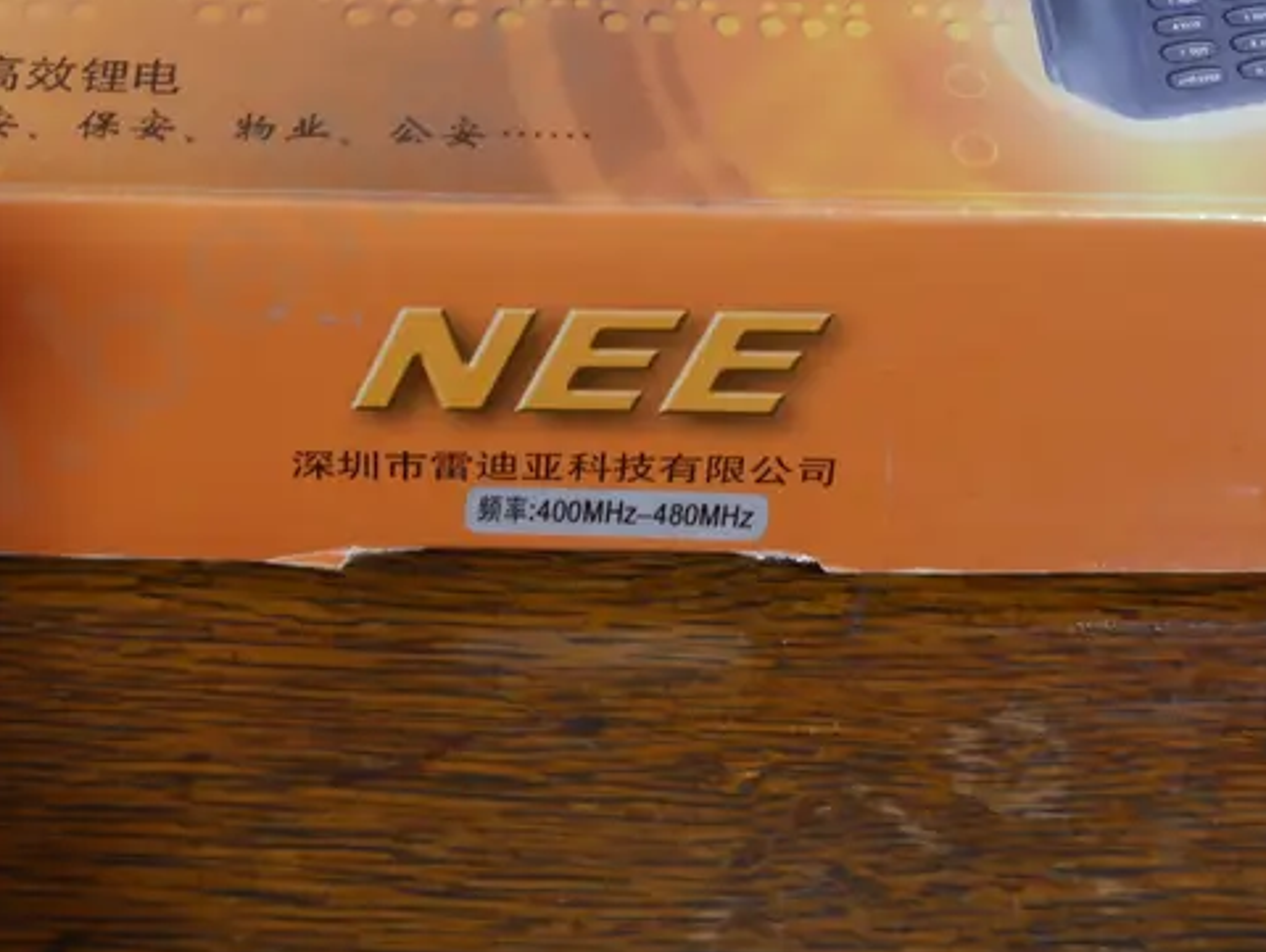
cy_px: -44
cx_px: 662
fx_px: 2965
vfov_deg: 17.7
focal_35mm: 81
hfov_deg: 24.1
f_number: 4.5
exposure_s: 1/60
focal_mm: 19
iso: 400
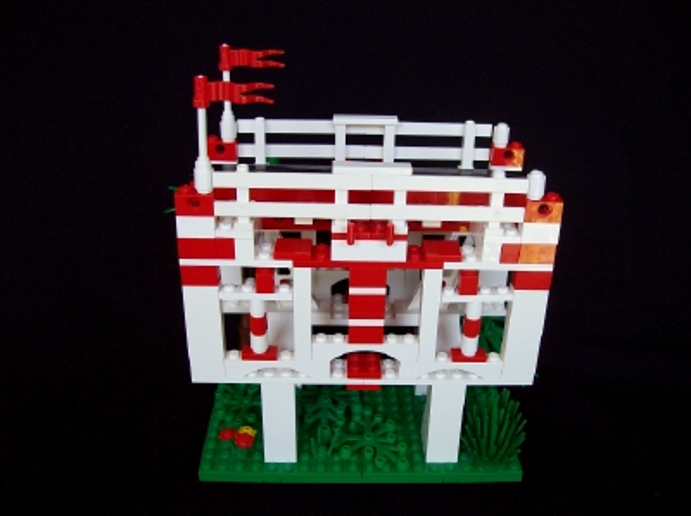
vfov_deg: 39.6
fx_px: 718
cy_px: 258
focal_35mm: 36
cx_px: 346
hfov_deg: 51.4
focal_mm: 6
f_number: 2.7
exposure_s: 1/41.9
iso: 80
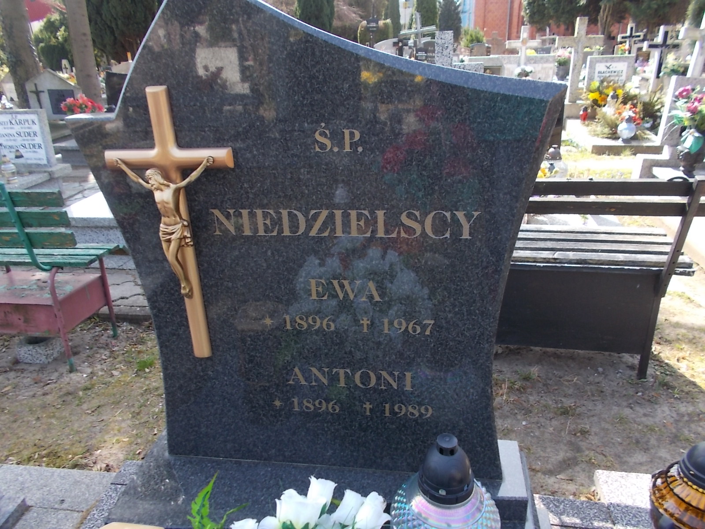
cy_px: 264
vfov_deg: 53.1
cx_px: 352
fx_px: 530
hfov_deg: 67.3
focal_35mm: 26
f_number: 3.2
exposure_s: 1/160
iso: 80
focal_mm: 4.6
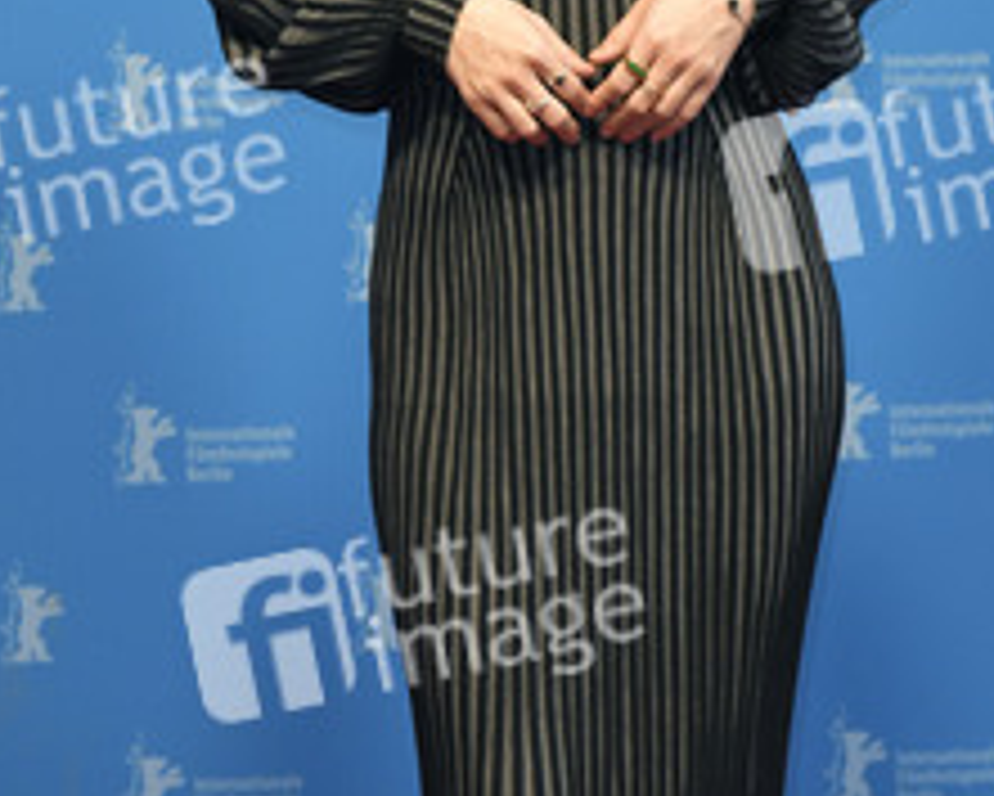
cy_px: -58
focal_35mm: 289
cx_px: 544
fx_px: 8506
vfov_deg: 5.3
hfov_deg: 6.7
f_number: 5.6
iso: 2000
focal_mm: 170
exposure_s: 1/160
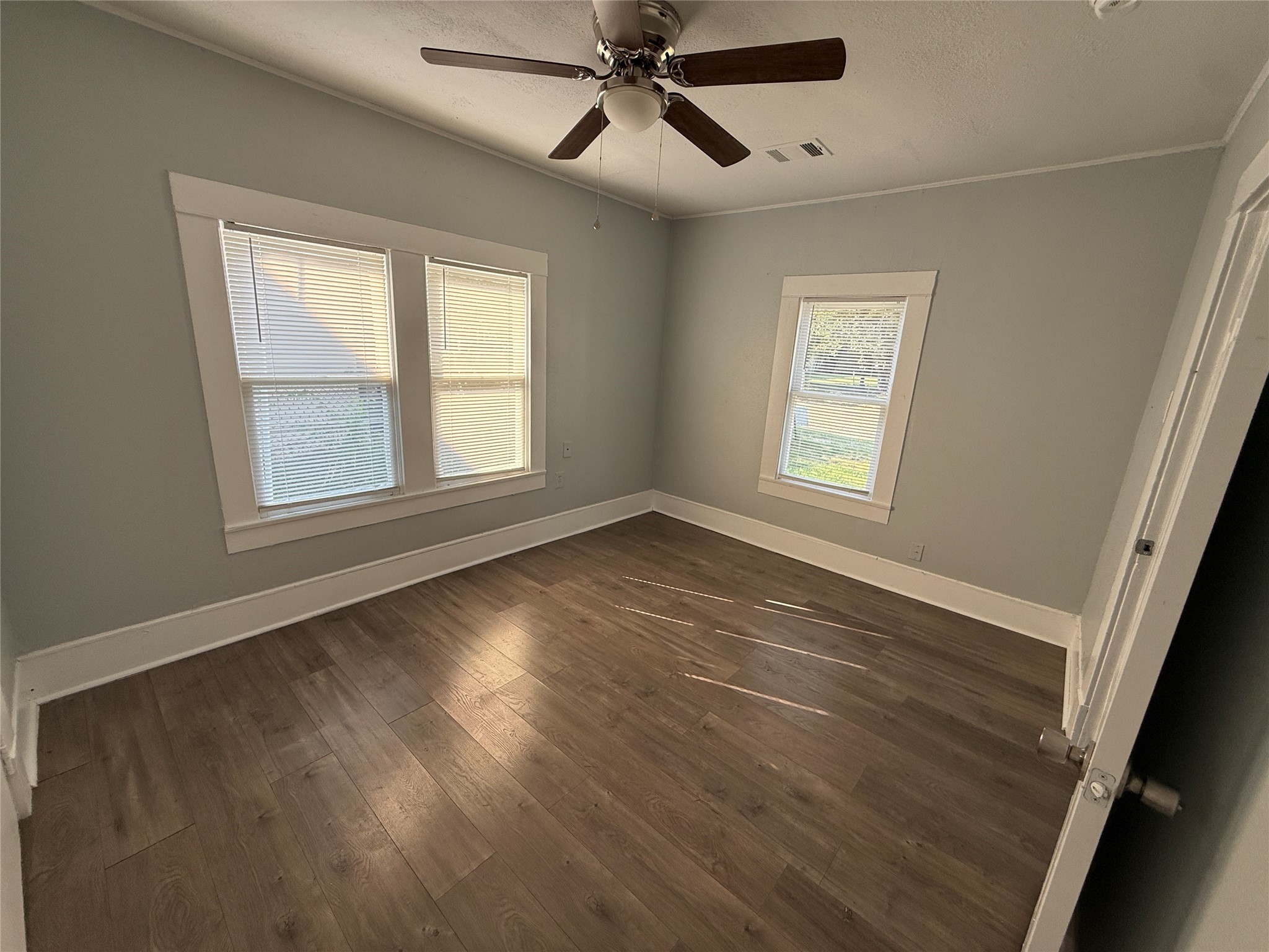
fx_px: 513
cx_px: 634
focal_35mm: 14
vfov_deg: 85.7
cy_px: 476
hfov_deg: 102.1
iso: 64
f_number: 2.2
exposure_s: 1/220
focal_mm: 2.22
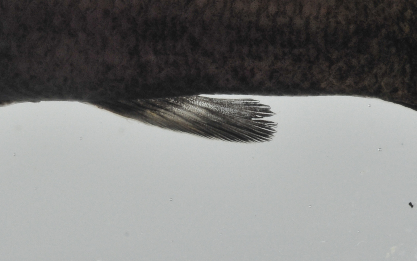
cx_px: 35
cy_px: 56
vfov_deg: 2.8
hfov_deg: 4.5
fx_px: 5323
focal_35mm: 468
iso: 200
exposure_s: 1/60
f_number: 25
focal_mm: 105
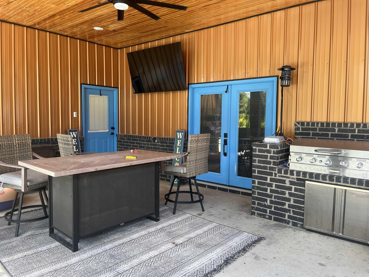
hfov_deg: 67.3
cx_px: 184
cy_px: 138
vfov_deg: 53.1
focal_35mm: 26
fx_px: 277
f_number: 1.6
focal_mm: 5.1
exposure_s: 1/156
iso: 40
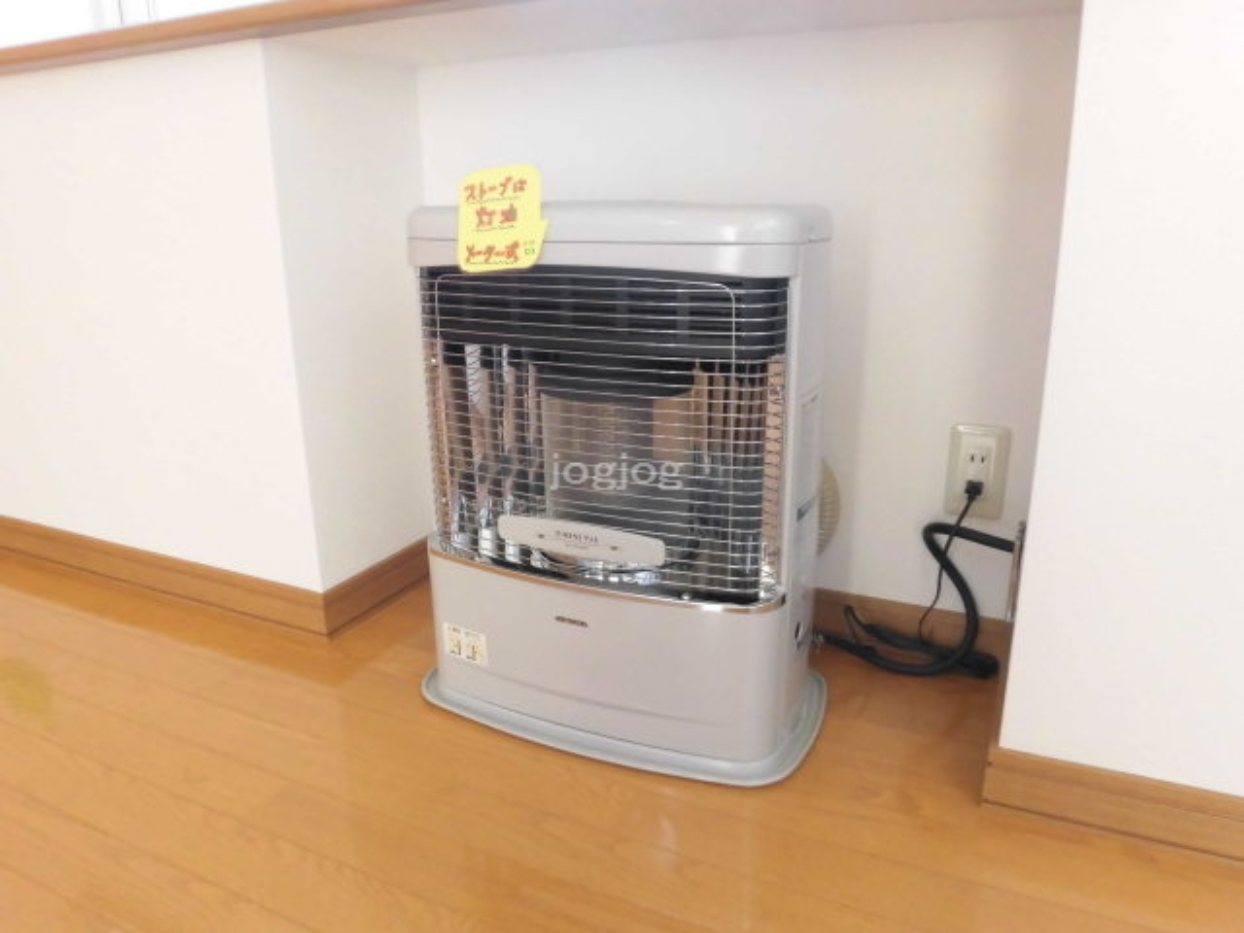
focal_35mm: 24
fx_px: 862
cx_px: 622
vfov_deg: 56.8
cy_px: 466
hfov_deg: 71.6
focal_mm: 4.3
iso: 250
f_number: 3.1
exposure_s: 1/40
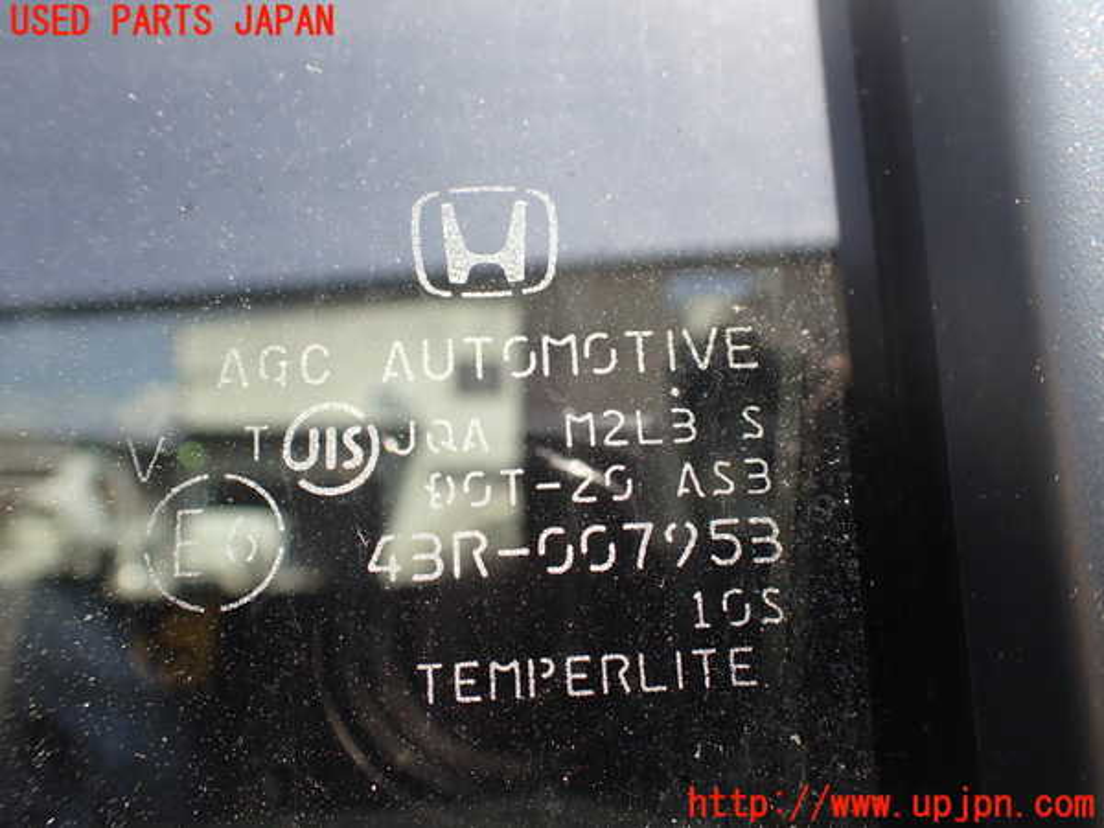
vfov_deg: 46.8
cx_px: 552
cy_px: 414
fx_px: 957
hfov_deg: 60.0
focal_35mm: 30
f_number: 3.2
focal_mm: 5.4
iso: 100
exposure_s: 1/160
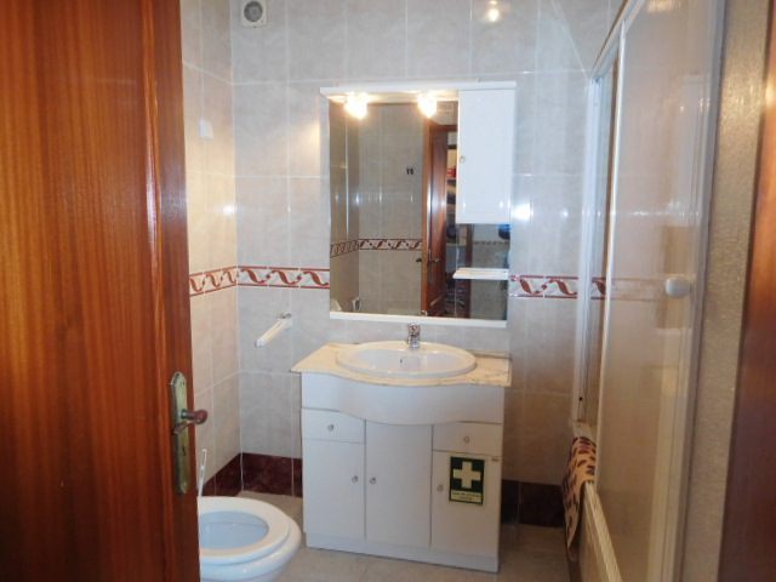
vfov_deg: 54.9
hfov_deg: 69.4
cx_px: 388
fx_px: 560
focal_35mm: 25
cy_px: 291
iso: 360
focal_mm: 4.5
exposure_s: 1/30
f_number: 3.4
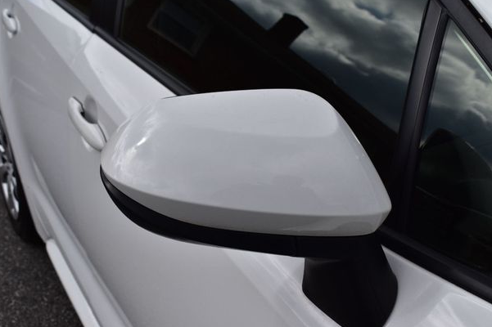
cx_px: 244
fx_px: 677
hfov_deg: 40.0
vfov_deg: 27.2
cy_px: 169
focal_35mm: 50
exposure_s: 1/500
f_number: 11
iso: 200
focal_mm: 31
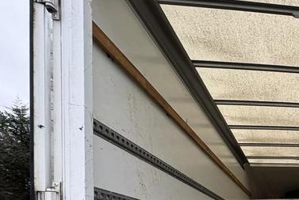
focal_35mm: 35
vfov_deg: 32.1
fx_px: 291
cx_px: 350
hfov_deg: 40.3
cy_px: 235
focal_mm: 2.22
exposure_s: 1/99
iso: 80
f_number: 2.2
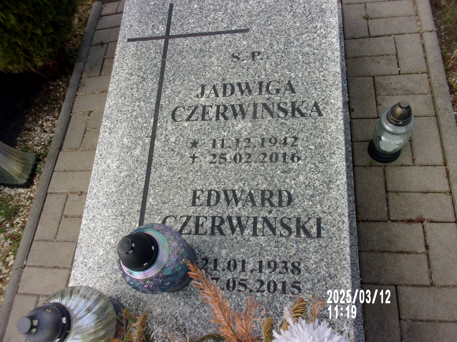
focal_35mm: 28
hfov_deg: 63.4
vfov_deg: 49.7
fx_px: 370
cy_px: 171
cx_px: 228
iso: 80
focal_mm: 5.1
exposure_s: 1/56
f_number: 10.8
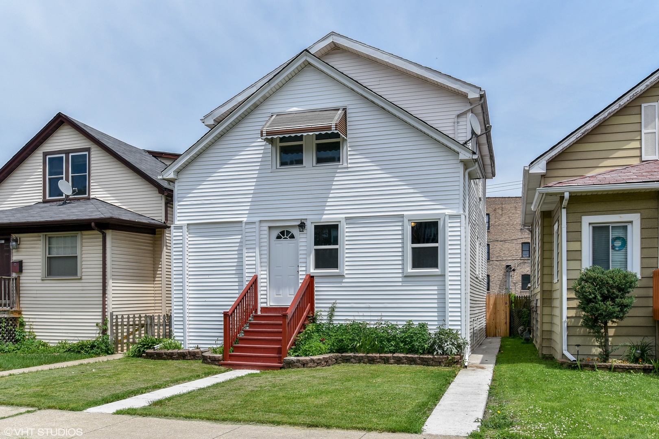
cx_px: 330
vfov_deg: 43.6
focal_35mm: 30
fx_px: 549
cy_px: 220
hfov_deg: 61.9
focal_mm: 30
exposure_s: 1/2000
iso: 640
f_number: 8
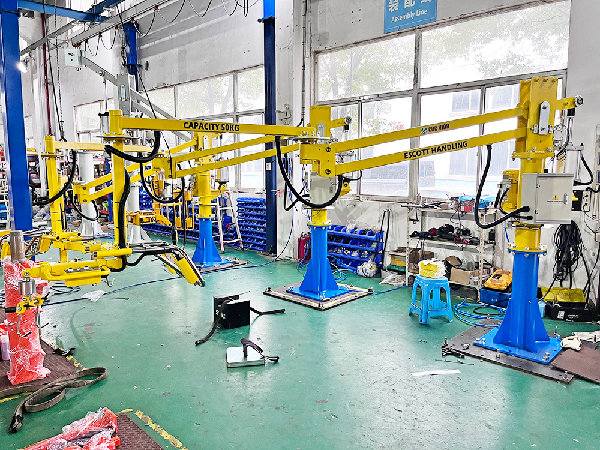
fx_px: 451
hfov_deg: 67.3
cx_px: 300
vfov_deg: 53.1
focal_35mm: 26
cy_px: 225
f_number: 1.6
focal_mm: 5.1
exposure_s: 1/50
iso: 160
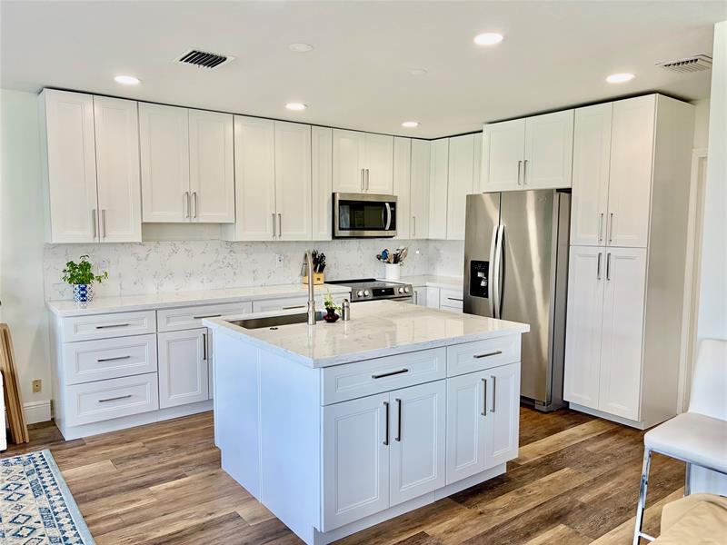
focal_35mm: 26
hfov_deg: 67.3
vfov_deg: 53.1
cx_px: 364
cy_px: 272
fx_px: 546
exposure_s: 1/170
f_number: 1.6
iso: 125
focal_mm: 5.96
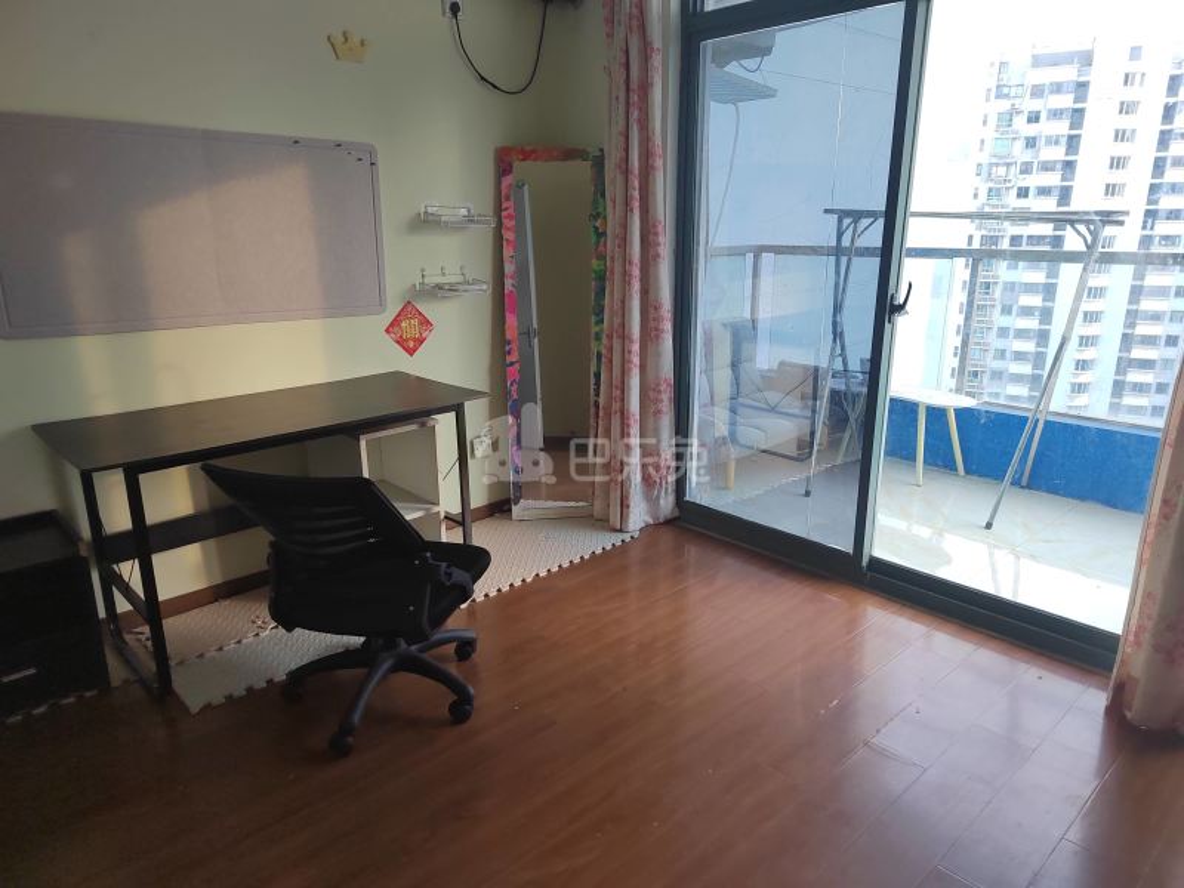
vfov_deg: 58.9
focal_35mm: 23
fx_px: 787
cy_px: 444
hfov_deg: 73.9
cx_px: 592
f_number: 1.9
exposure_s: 1/100
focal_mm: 5.52
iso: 659
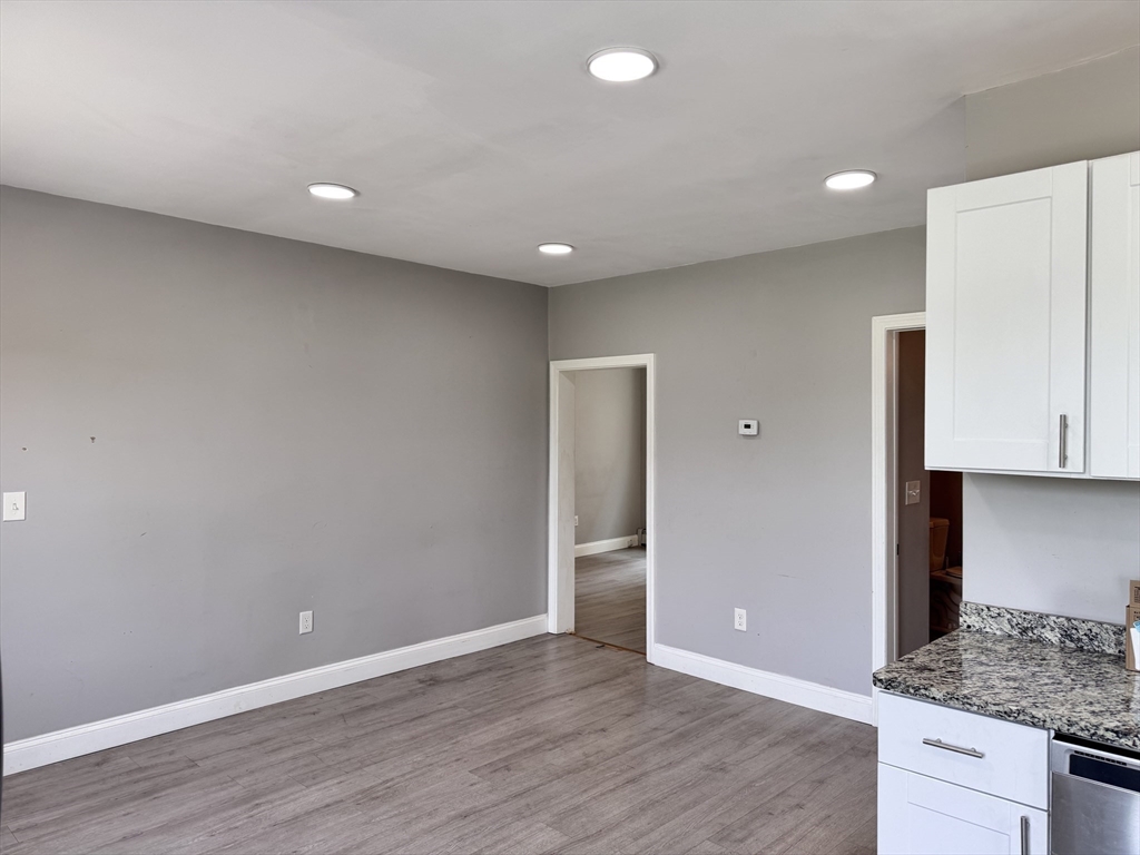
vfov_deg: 56.8
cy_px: 428
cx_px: 570
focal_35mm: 24
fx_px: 790
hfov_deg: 71.6
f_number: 1.78
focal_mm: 6.76
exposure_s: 1/146
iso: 100
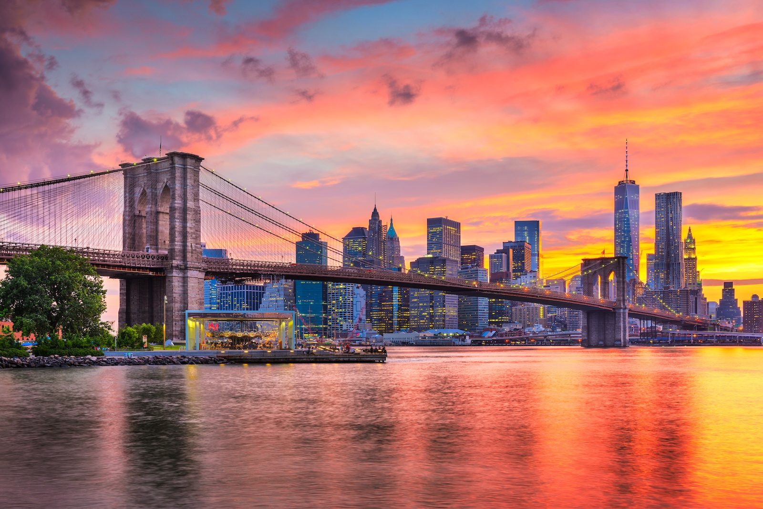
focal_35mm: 38
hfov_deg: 50.7
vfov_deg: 35.1
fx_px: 806
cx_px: 382
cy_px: 254
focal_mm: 38
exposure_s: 6
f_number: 11
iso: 100
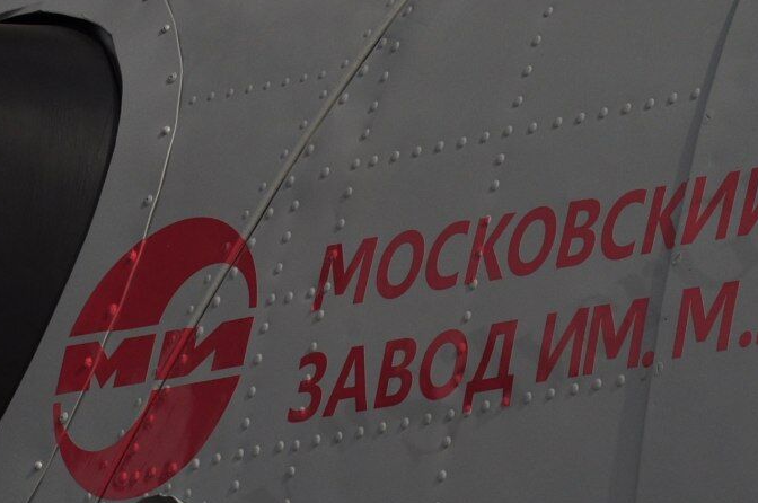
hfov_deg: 3.6
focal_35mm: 572
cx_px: 906
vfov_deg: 2.4
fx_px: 12016
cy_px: 126
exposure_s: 1/1600
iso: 200
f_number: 8
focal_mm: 125
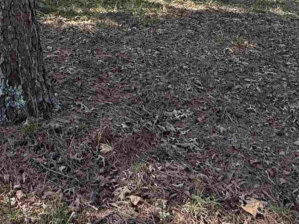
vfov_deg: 28.7
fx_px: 389
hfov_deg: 41.8
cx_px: 111
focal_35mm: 45
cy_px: -32
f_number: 2.2
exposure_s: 1/284
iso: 64
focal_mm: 2.22
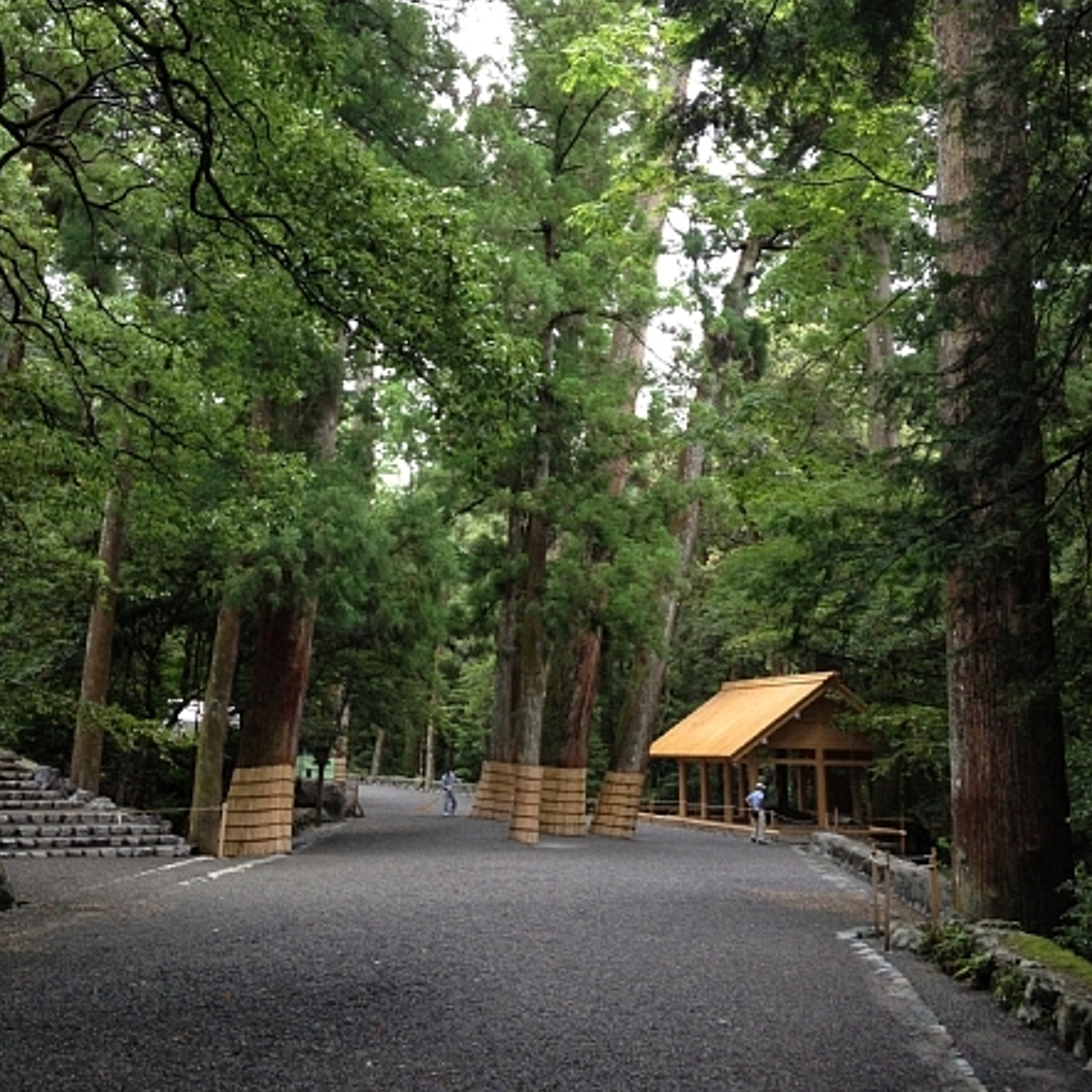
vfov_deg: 39.5
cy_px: 363
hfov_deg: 40.0
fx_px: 1499
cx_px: 544
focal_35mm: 42
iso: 100
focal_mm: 4.28
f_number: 2.4
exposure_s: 1/20
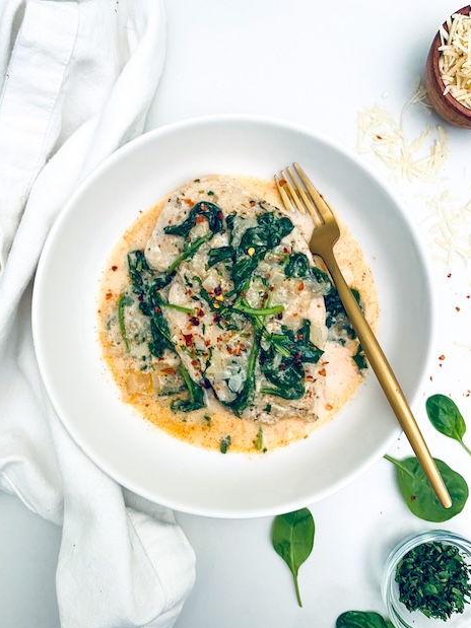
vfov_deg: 63.4
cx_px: 234
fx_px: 508
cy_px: 322
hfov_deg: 49.7
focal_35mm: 28
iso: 200
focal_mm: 4.25
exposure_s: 1/60
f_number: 1.8
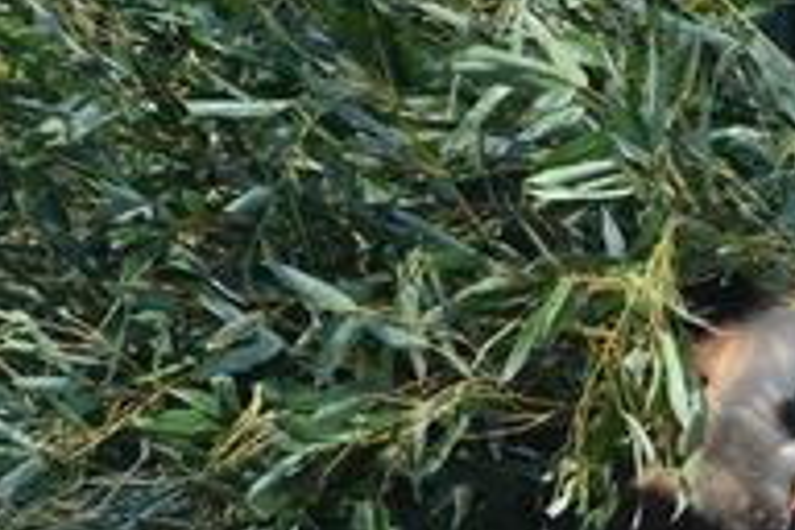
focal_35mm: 381
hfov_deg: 5.4
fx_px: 8413
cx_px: 770
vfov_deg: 3.6
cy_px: 609
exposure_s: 1/320
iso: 320
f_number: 5.6
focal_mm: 122
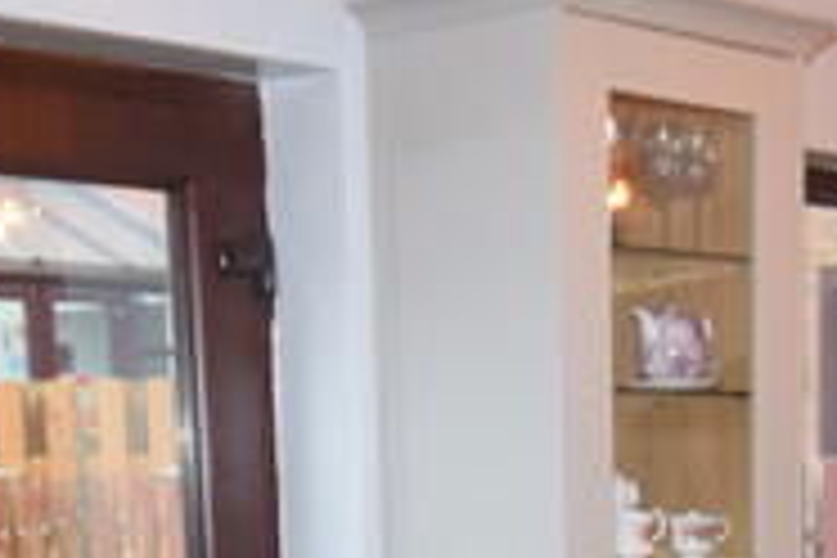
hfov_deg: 22.3
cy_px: 920
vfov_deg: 13.8
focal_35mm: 91
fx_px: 2110
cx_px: 580
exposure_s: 1/80
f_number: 4.2
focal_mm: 11
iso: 800
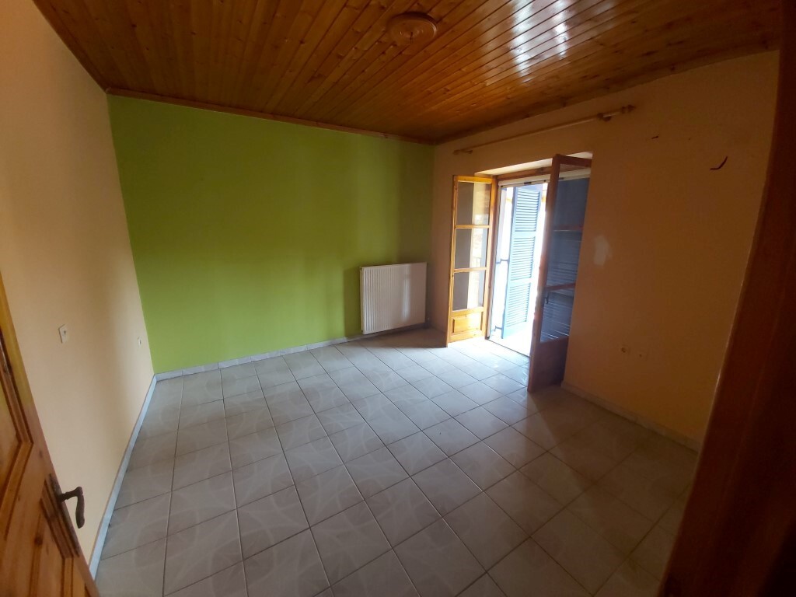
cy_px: 298
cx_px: 398
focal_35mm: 12
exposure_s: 1/30
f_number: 2.2
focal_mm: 1.42
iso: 125
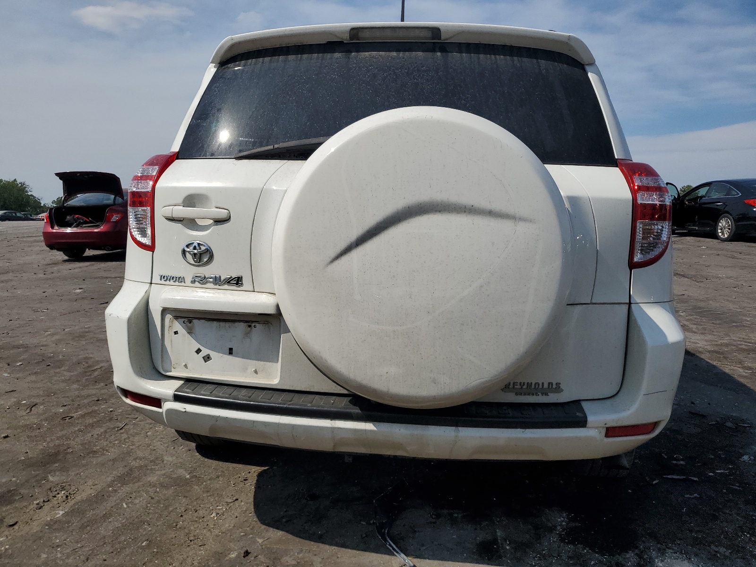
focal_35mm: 26
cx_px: 378
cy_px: 284
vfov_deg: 53.1
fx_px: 568
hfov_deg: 67.3
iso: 50
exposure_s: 1/10000
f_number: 1.5
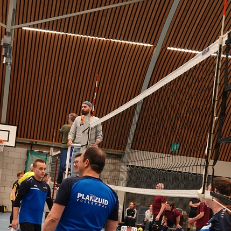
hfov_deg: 16.3
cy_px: 209
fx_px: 808
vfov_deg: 16.1
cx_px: 88
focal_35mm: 107
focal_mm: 19.68
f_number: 3.2
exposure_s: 1/60
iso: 800
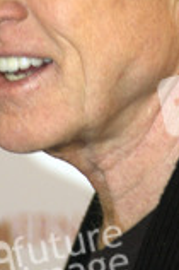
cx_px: 90
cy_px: 10
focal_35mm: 760
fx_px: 5680
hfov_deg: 1.8
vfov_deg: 2.7
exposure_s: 1/100
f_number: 5.6
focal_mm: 200
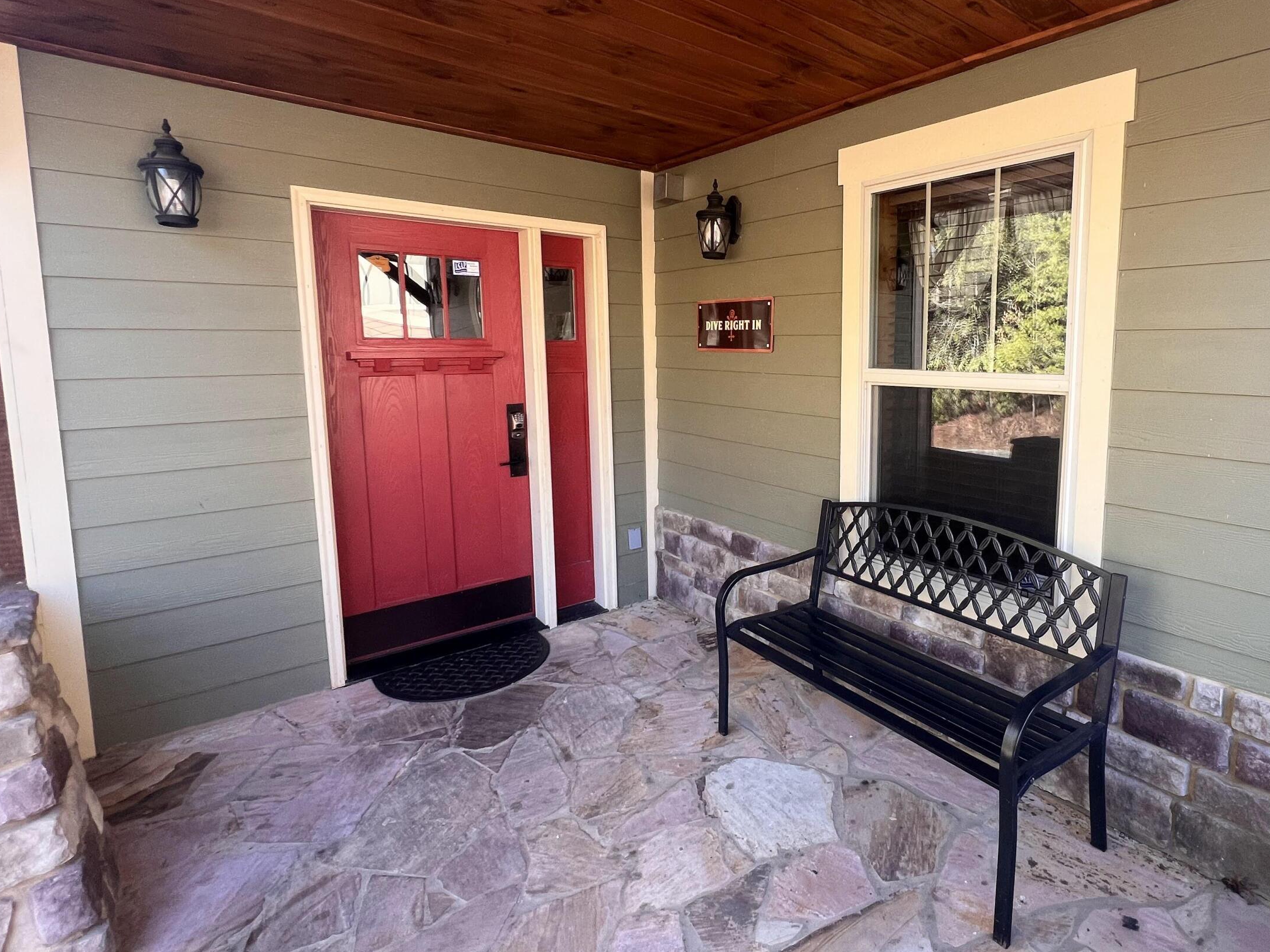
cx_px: 807
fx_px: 660
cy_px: 431
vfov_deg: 71.4
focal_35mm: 18
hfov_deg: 85.7
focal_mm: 1.57
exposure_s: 1/99
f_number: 1.8
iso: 80
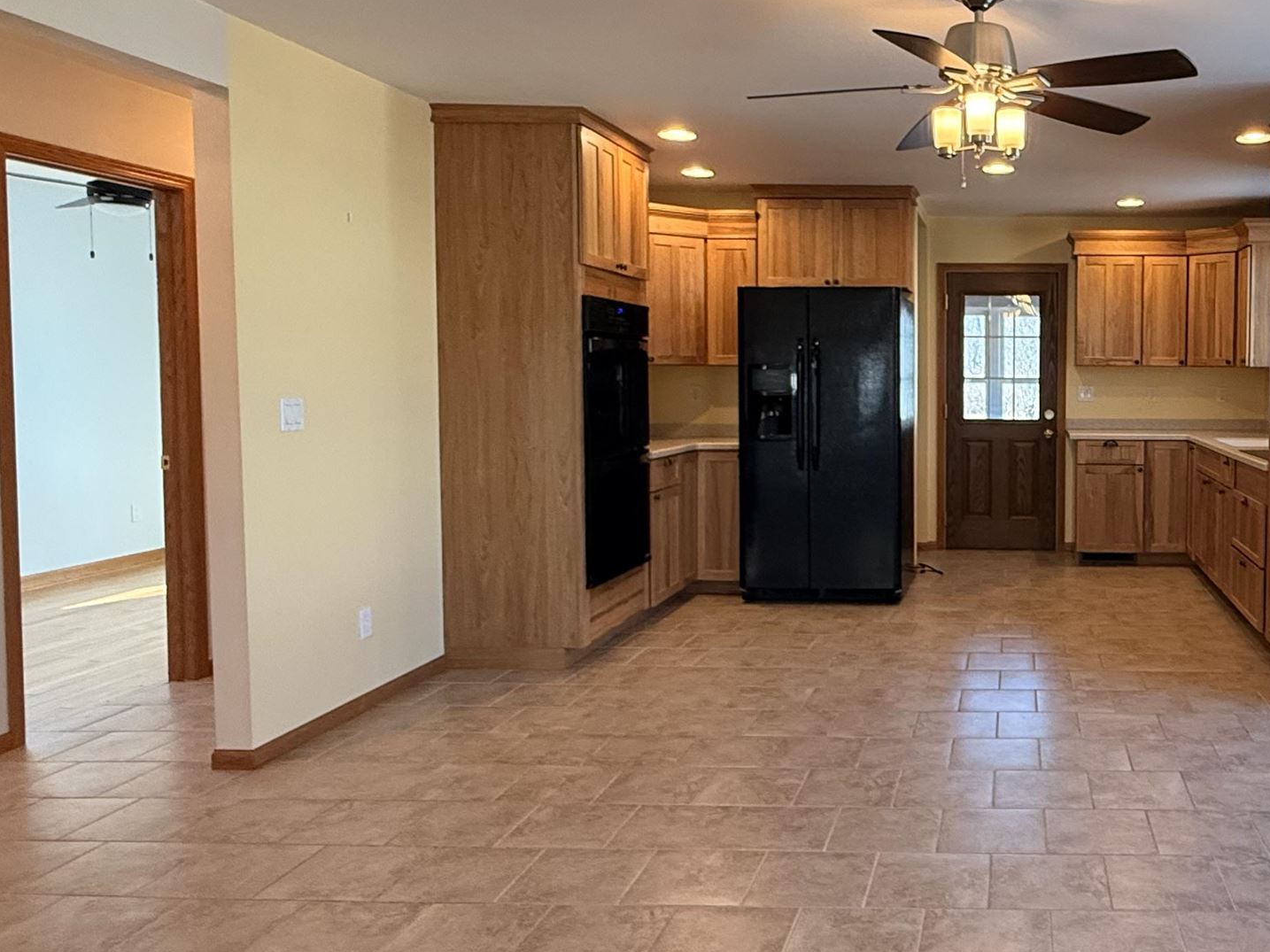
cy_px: 422
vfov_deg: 46.7
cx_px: 1005
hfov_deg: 55.9
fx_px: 1100
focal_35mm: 30
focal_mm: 2.22
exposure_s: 1/120
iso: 250
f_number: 2.2
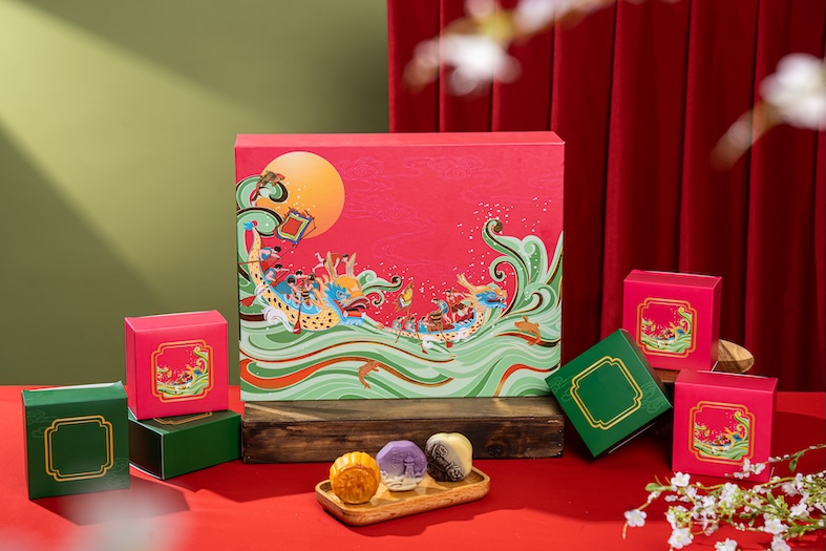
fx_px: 1606
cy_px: 276
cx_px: 413
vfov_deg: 19.5
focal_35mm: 70
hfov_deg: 28.8
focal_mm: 70
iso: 125
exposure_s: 1/160
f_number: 7.1
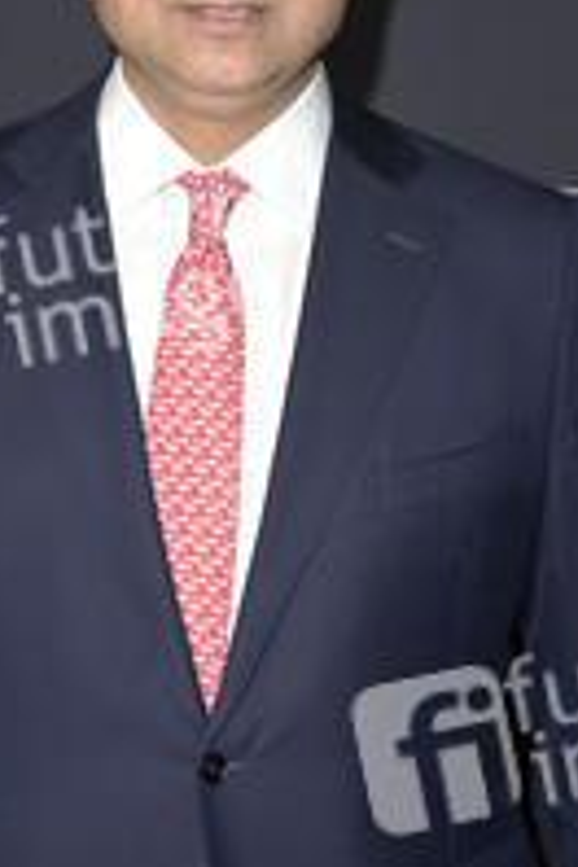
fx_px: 2432
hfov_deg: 13.5
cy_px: 512
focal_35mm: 101
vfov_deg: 20.2
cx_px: 180
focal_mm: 50
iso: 1000
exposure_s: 1/250
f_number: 5
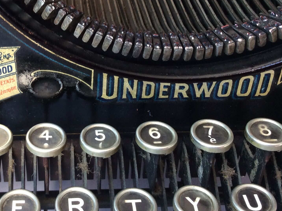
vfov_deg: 24.7
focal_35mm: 58
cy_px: 40
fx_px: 472
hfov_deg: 32.3
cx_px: 53
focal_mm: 3.3
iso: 50
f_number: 2.4
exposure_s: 1/25
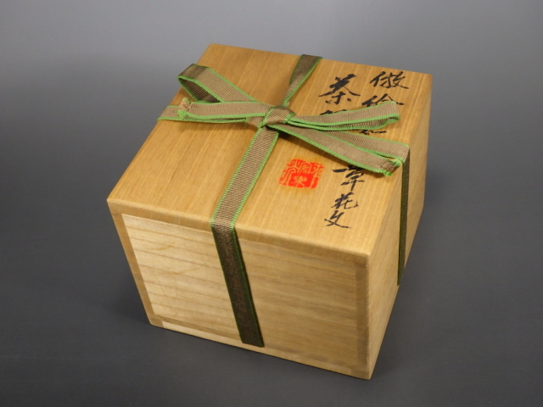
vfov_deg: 28.6
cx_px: 272
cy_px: 204
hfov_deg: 37.5
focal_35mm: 51
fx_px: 800
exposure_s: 1/60
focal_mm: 9.1
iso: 320
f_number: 4.4
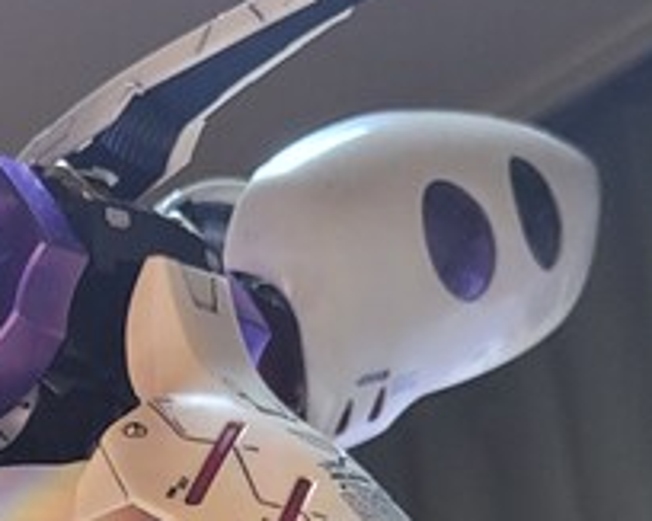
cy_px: 679
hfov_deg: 16.5
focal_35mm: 112
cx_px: -118
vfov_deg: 13.3
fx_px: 2160
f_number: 1.8
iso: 160
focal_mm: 5.4
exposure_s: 1/40
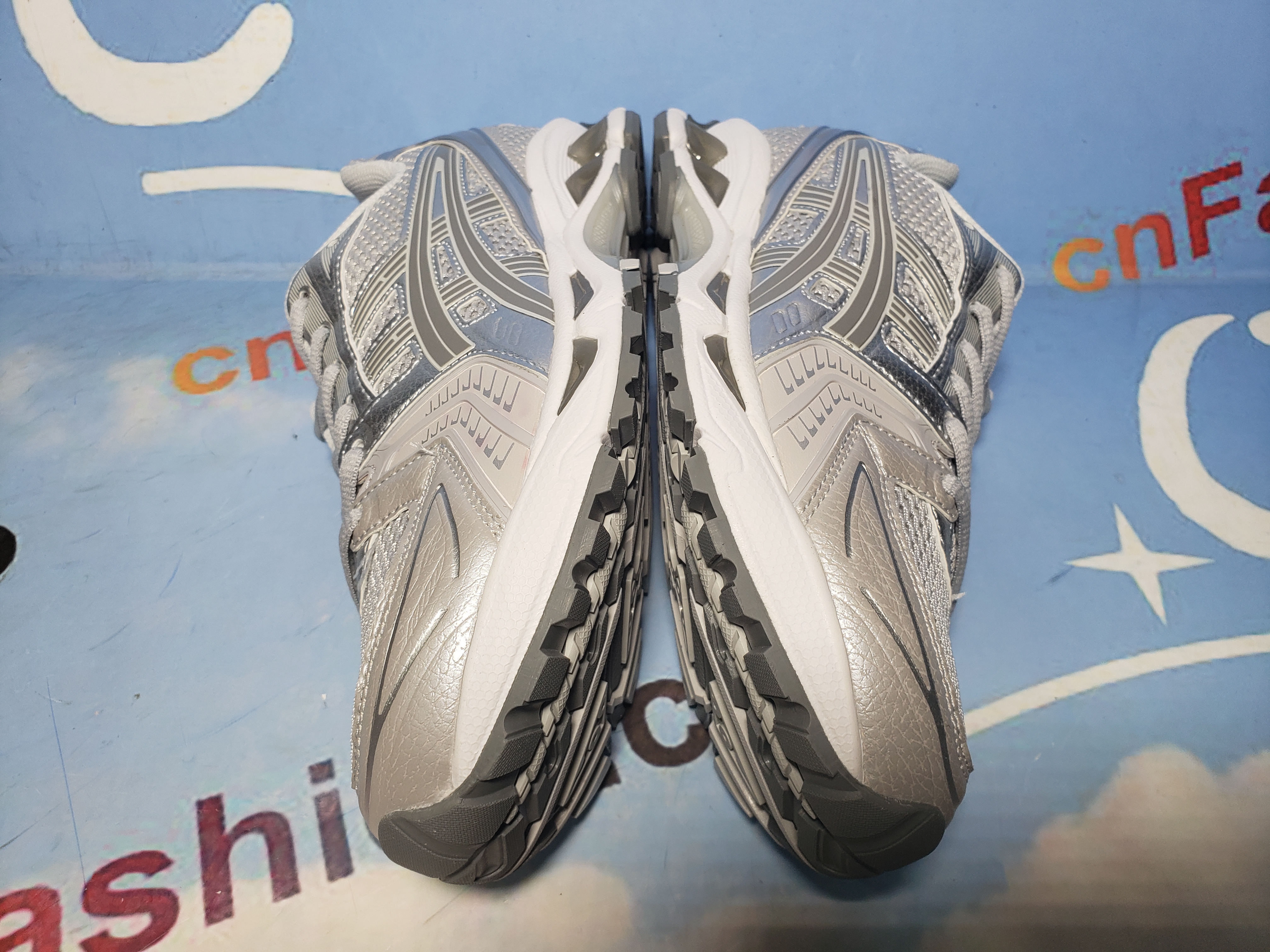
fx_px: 954
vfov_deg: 53.1
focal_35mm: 26
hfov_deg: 67.3
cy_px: 476
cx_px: 635
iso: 50
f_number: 2.4
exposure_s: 1/181
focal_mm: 4.3
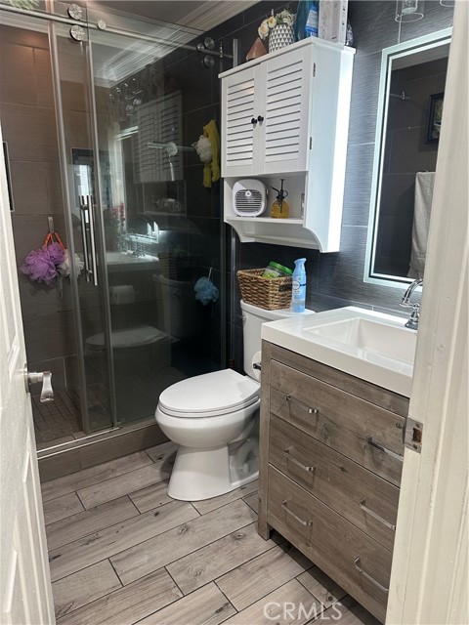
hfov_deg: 56.8
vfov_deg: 71.6
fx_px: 434
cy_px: 312
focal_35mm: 24
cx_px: 234
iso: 250
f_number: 1.78
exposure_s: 1/60
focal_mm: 6.86
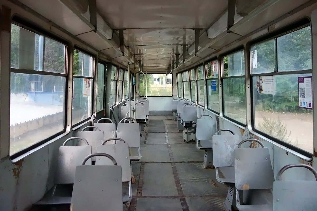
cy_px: 106
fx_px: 247
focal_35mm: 28
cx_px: 158
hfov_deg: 65.5
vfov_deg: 46.4
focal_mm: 10.4
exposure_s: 1/500
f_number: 1.8
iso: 3200
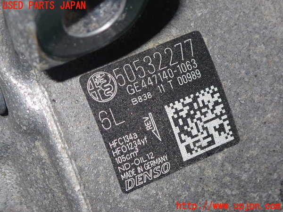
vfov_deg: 14.8
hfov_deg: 19.6
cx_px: 142
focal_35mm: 100
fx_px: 818
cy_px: 106
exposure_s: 1/100
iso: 320
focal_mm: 18
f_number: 14
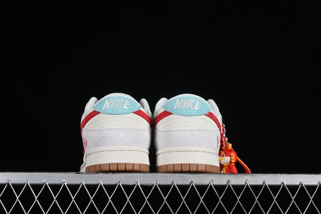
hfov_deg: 27.0
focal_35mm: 75
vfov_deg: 18.2
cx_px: 160
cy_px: 107
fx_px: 669
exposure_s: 1/80
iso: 160
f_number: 8
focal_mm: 50
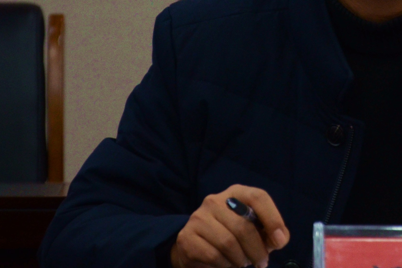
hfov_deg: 5.0
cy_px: 4
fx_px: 4571
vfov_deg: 3.4
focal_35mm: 409
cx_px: 400
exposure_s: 1/50
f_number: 5.6
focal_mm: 105
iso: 1000
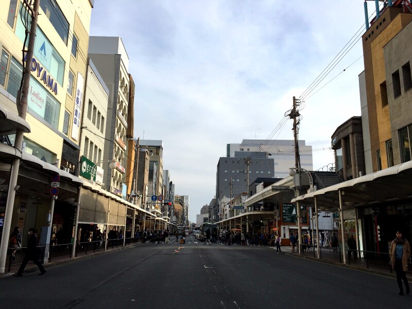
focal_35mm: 29
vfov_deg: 48.2
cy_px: 154
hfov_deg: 61.7
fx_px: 345
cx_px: 206
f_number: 2.2
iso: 25
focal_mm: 4.15
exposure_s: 1/1083
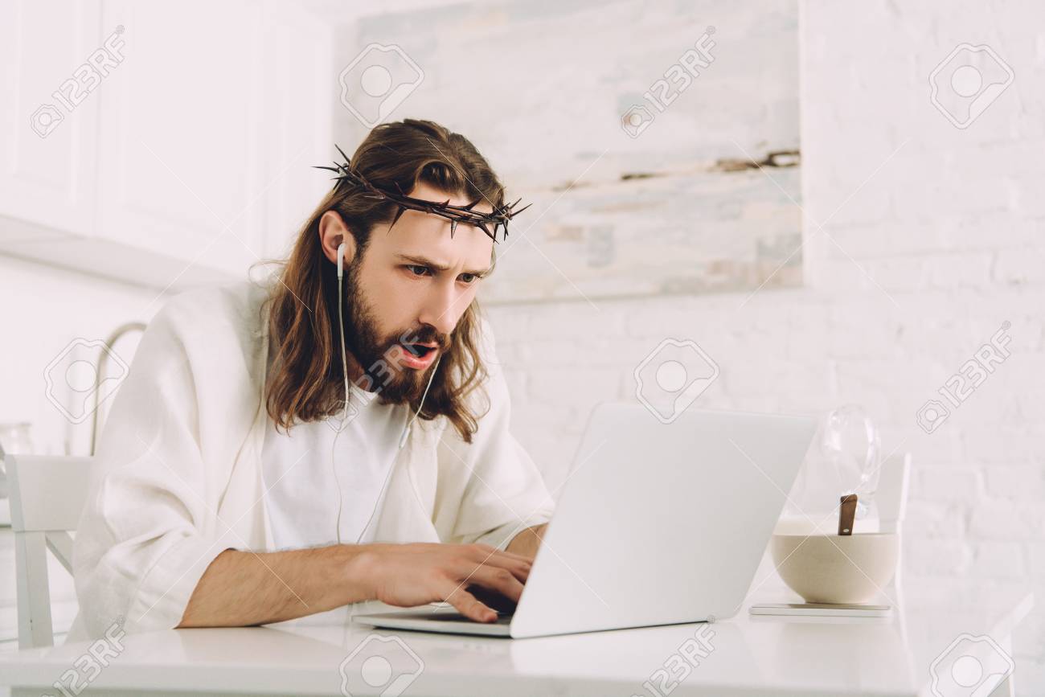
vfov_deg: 27.0
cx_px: 522
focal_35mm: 50
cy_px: 348
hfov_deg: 39.6
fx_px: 1451
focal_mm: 50
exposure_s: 1/200
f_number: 3.5
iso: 400
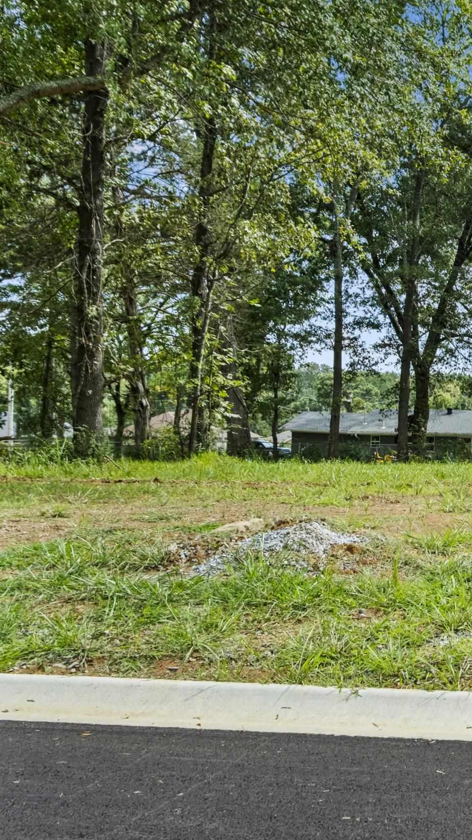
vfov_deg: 42.9
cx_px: 624
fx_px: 1068
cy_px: 415
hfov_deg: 22.2
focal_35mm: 48
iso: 200
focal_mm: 20
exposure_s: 1/125
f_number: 7.1
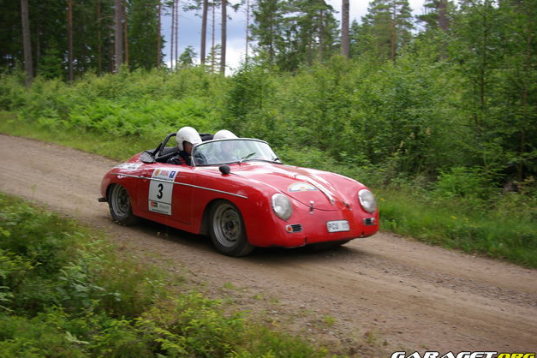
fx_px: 709
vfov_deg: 28.4
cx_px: 264
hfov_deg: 41.5
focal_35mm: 48
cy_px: 182
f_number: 4
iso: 200
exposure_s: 1/250
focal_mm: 31
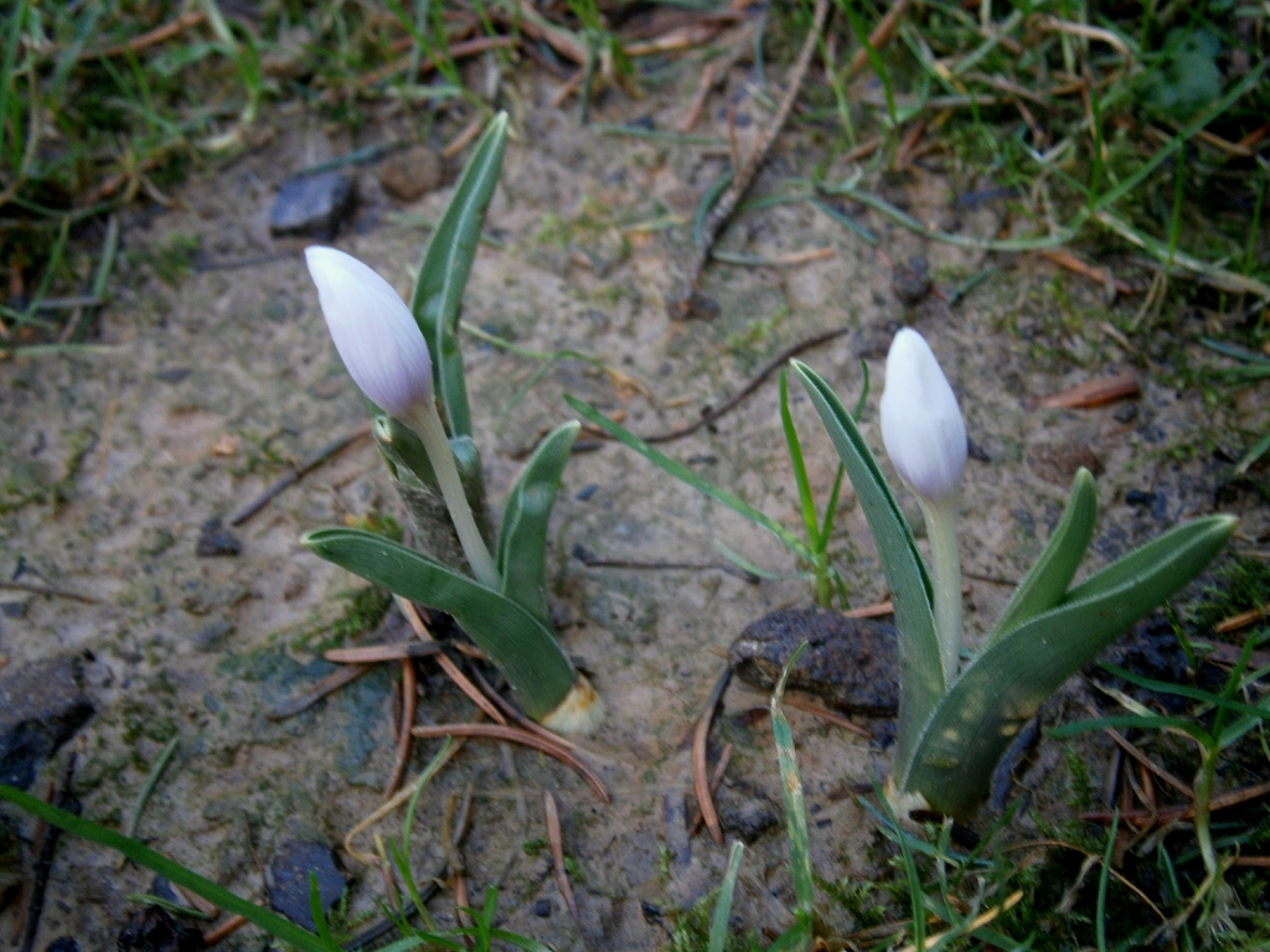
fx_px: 1724
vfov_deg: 30.9
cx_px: 635
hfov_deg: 40.4
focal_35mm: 47
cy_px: 476
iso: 125
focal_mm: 8.3
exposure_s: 1/25
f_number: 3.4
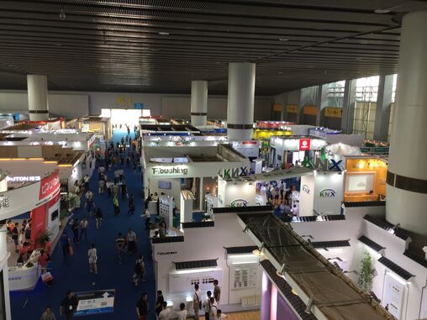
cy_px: 160
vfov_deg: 48.2
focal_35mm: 29
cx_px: 214
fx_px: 358
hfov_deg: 61.7
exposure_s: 1/50
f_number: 2.2
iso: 40
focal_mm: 4.15
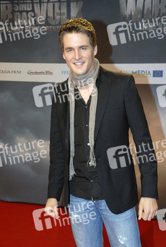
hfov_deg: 20.2
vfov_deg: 29.8
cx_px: 83
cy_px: 124
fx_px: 465
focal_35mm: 68
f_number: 5.6
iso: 640
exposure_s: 1/125
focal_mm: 45
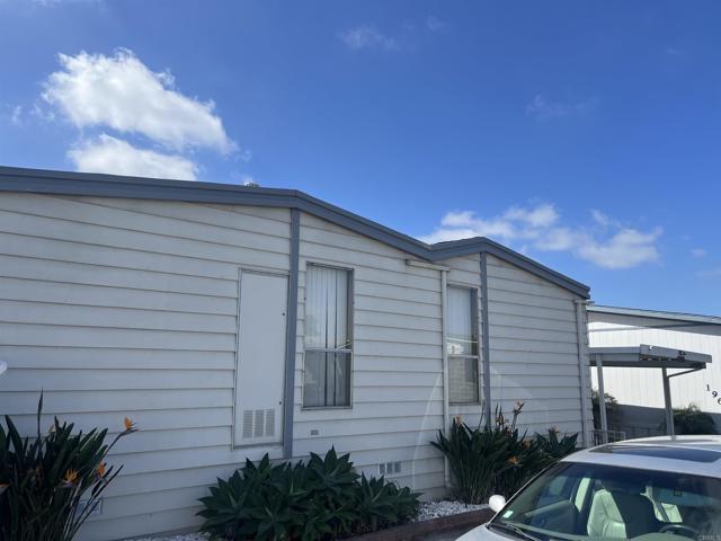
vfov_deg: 53.1
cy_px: 270
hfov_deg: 67.3
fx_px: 542
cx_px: 360
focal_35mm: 26
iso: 50
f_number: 1.6
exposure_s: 1/3623
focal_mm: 5.1
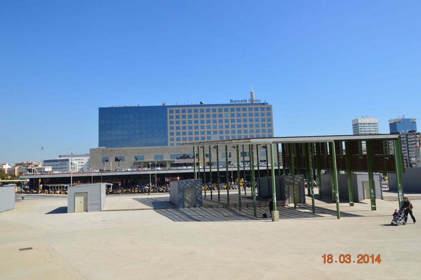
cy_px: 140
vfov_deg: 47.9
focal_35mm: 27
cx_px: 210
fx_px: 315
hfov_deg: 67.4
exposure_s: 1/500
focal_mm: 18
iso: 400
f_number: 11
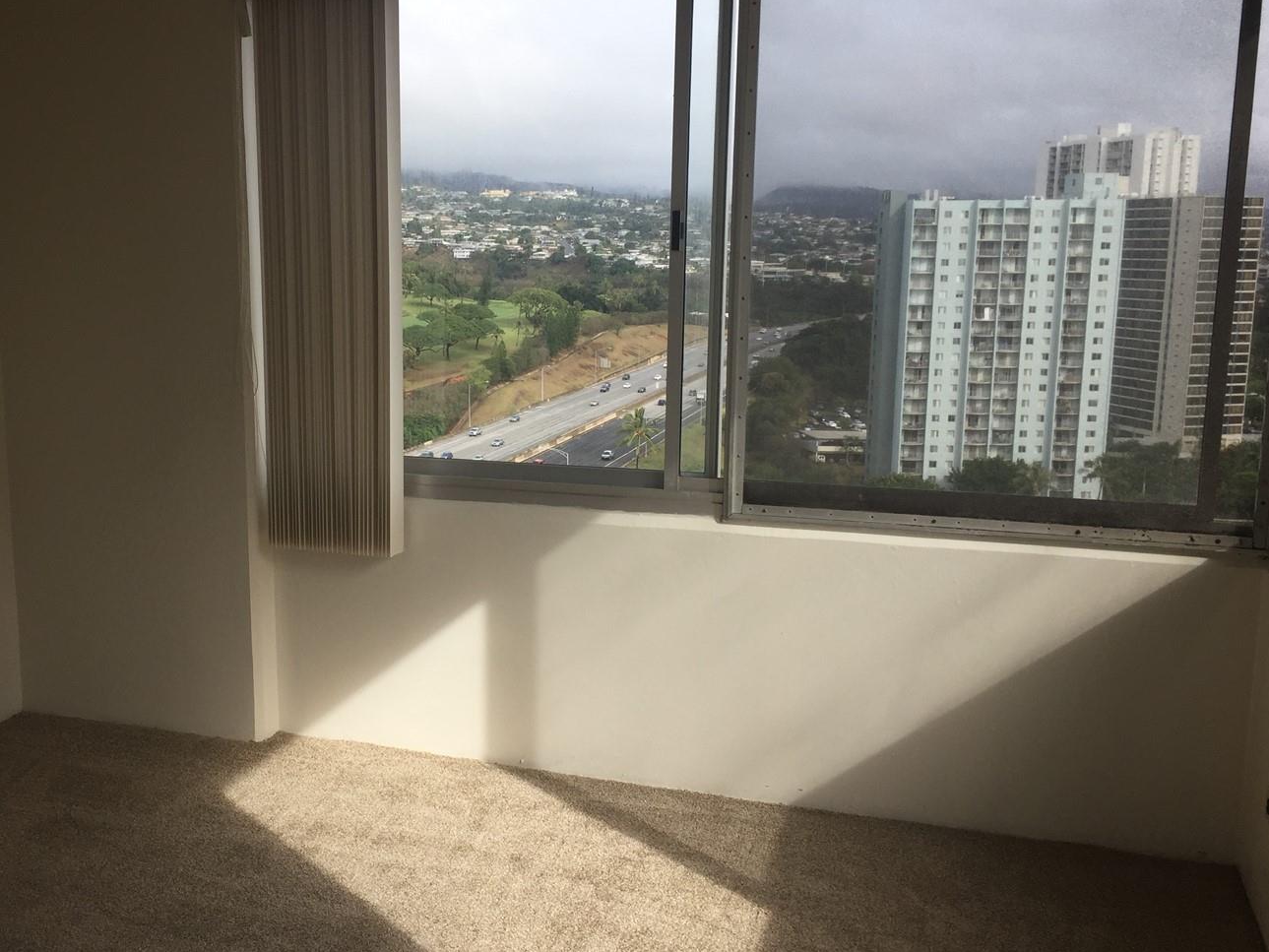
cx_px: 488
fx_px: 1320
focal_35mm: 36
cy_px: 506
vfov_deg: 39.6
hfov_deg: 50.9
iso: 32
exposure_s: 1/842
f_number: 2.2
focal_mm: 4.15
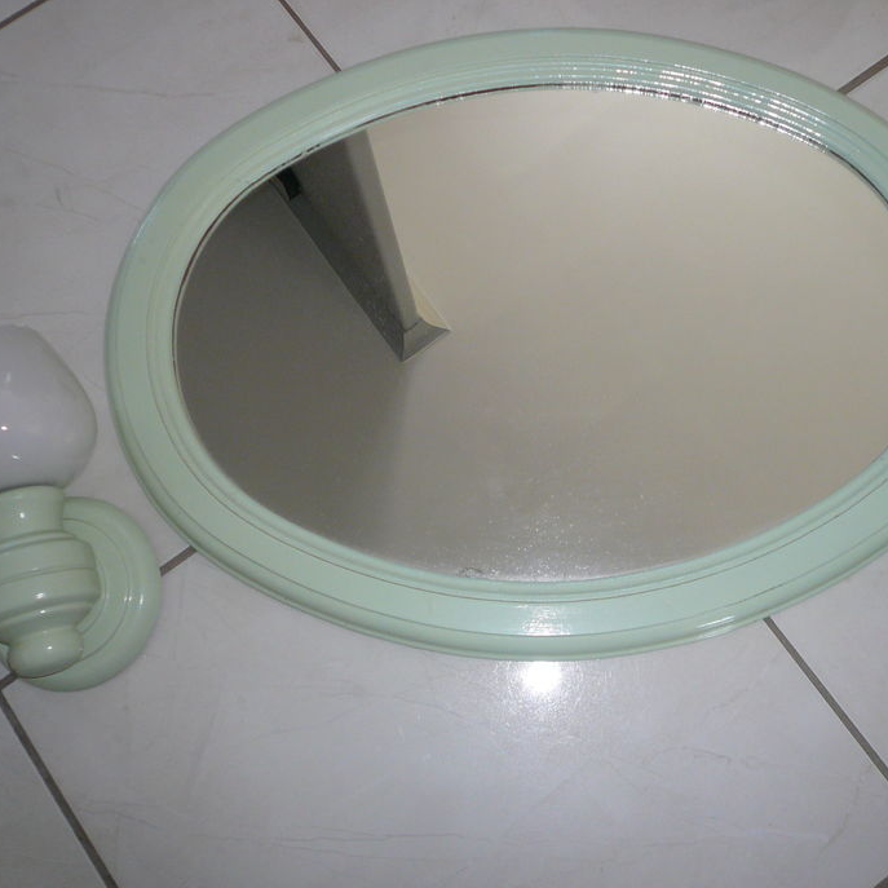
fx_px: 1045
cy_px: 432
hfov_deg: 45.7
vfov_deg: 46.0
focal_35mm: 36
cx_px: 544
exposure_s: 1/30
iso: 100
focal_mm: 4.6
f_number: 2.8
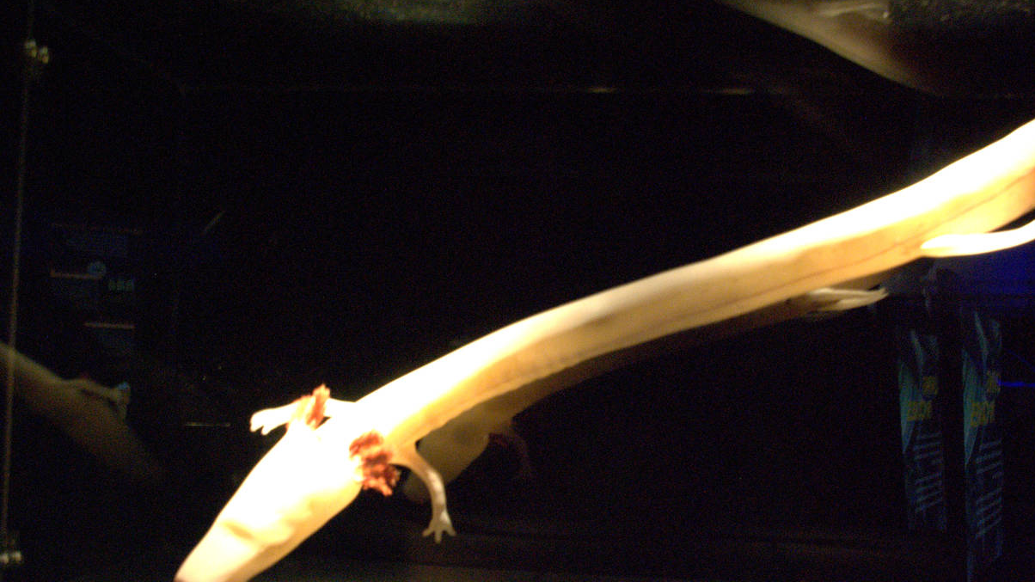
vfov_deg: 25.9
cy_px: 321
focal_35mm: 46
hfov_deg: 44.6
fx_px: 1262
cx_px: 523
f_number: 8
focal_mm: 22
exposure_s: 1/15
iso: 3200
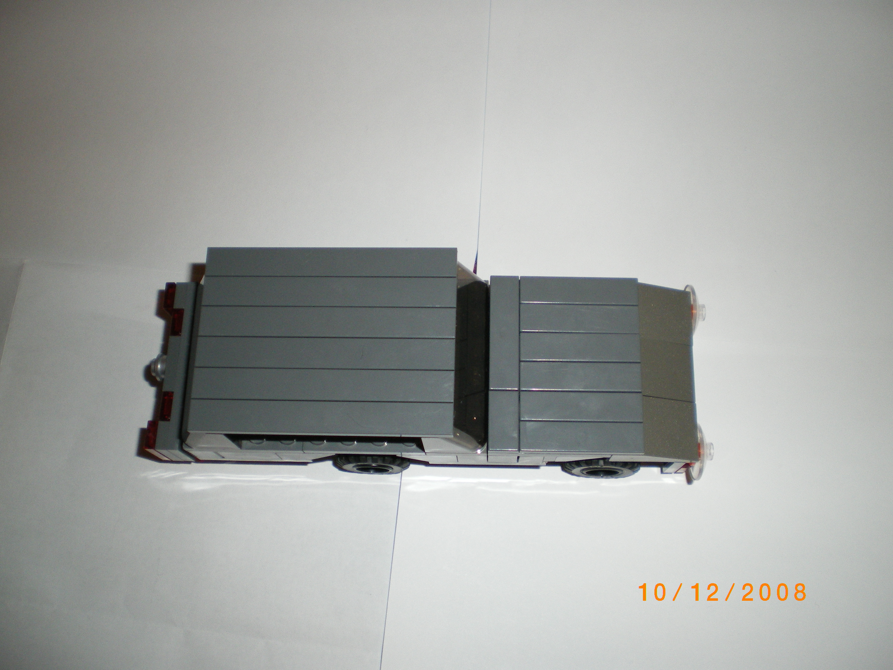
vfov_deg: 39.7
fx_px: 929
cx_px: 446
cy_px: 335
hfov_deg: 51.4
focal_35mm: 36
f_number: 3.1
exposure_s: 1/50
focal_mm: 6.3
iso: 200
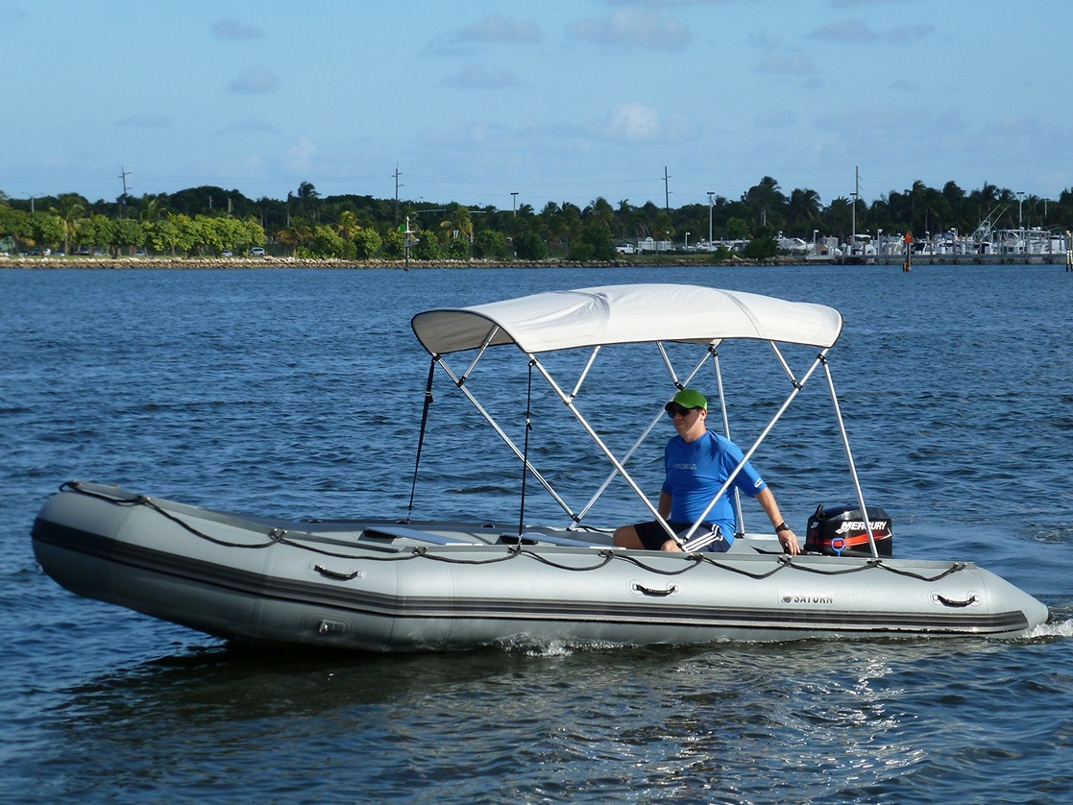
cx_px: 529
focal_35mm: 130
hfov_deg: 15.2
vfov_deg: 11.4
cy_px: 399
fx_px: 4030
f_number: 5.1
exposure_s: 1/400
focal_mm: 21.7
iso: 100
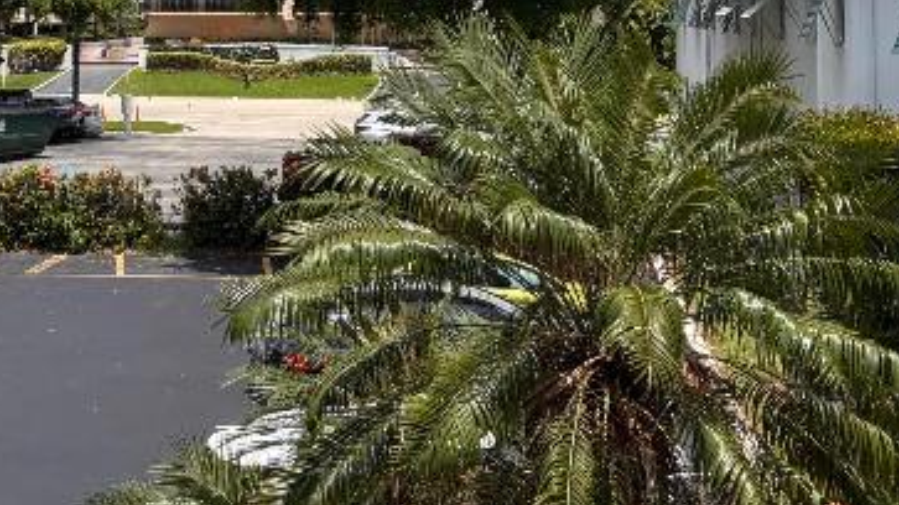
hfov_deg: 25.9
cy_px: -161
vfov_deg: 14.4
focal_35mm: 80
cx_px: 141
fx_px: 1907
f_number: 1.6
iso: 50
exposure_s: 1/4082
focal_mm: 5.96
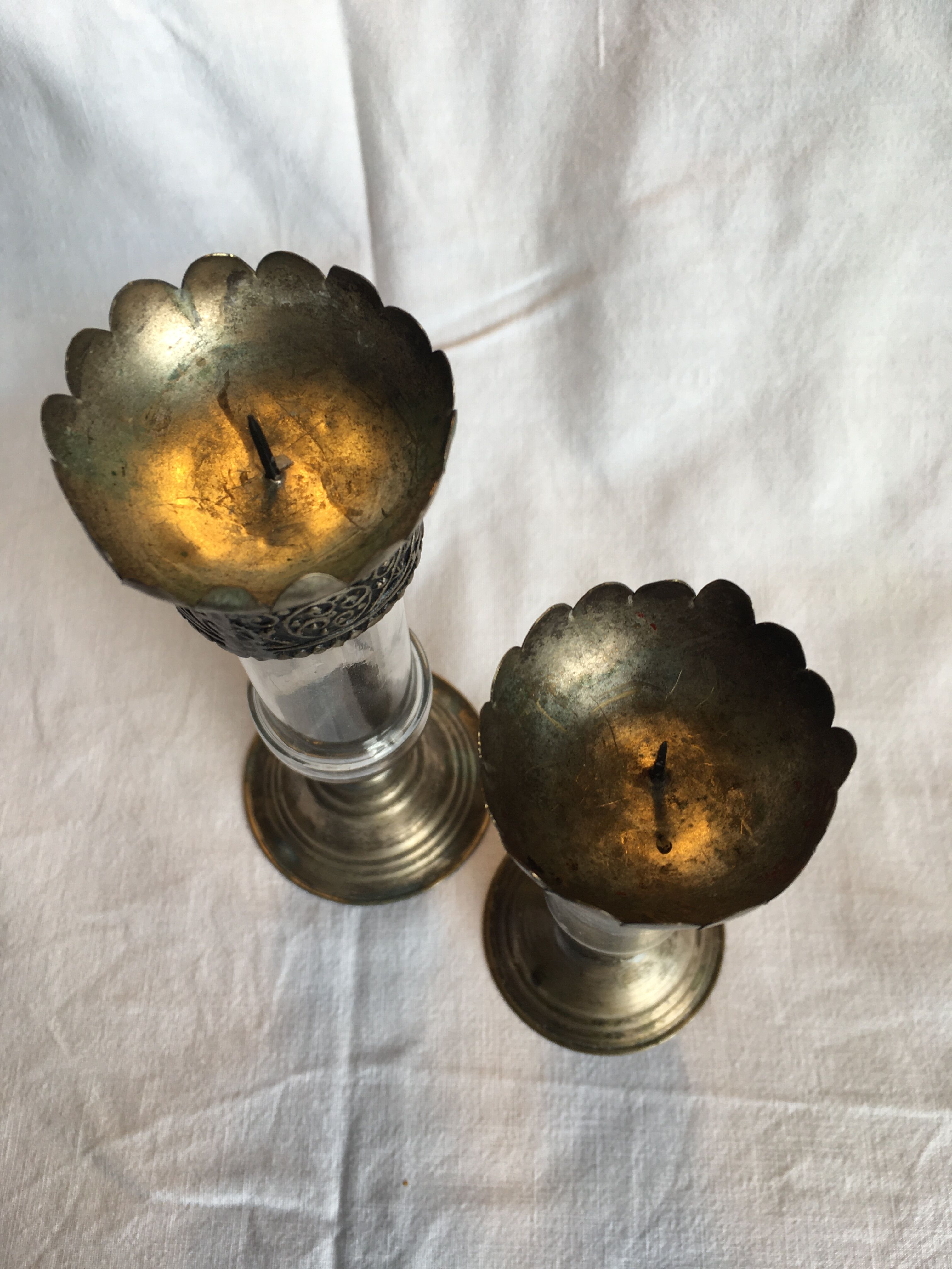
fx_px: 1063
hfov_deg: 48.2
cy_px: 634
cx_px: 476
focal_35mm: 29
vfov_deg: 61.7
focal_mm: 4.15
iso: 25
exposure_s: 1/100
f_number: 2.2
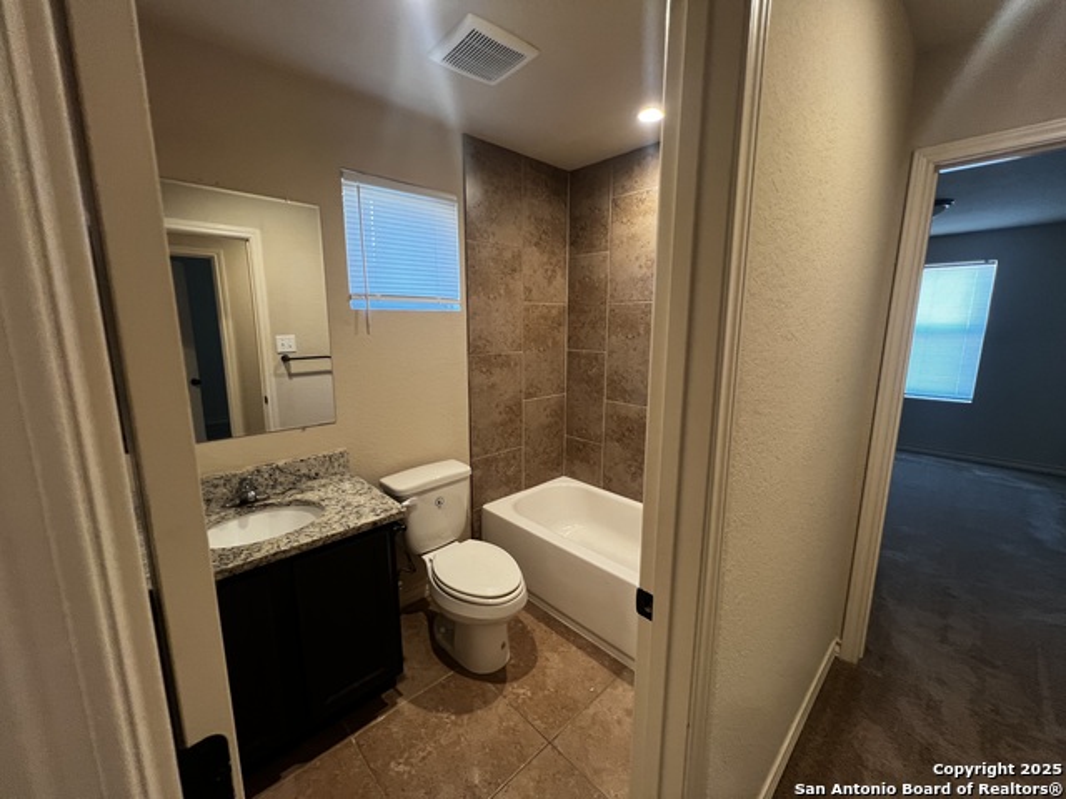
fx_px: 400
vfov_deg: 89.9
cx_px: 533
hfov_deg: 106.2
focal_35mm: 13
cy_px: 400
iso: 200
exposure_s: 1/60
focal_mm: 1.57
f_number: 1.8
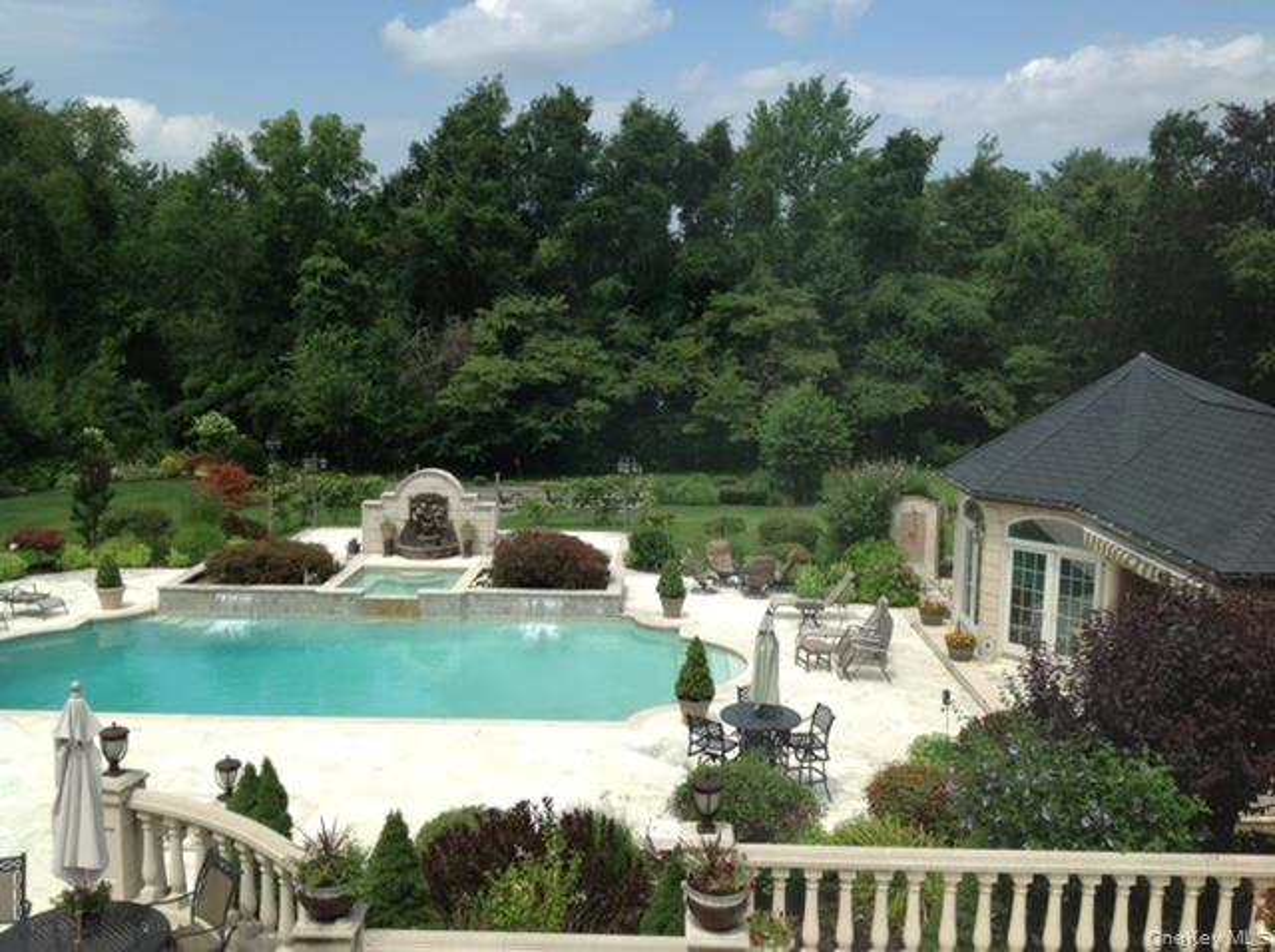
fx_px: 1287
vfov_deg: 40.6
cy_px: 476
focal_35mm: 35
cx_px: 638
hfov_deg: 52.7
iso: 50
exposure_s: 1/1513
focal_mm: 4.28
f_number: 2.4
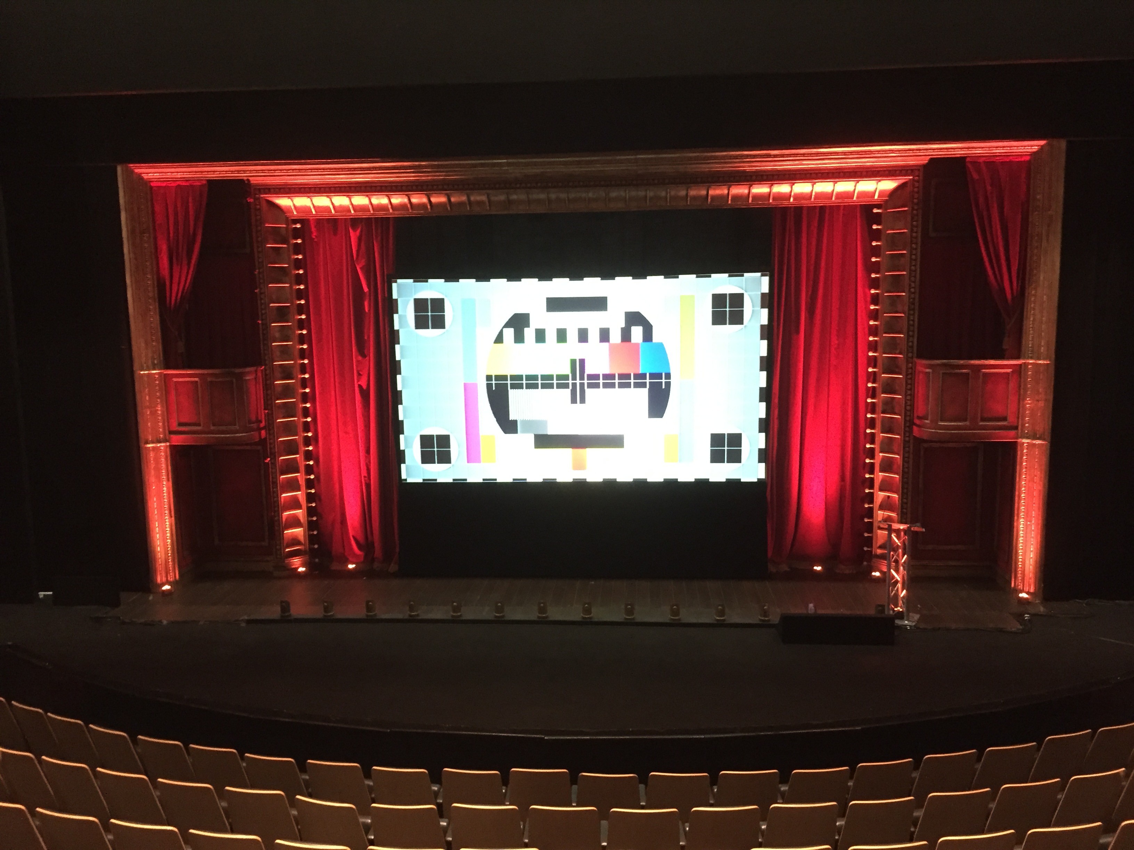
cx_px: 567
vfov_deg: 48.2
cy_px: 425
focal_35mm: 29
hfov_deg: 61.7
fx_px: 950
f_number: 2.2
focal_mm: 4.15
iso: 640
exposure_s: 1/17
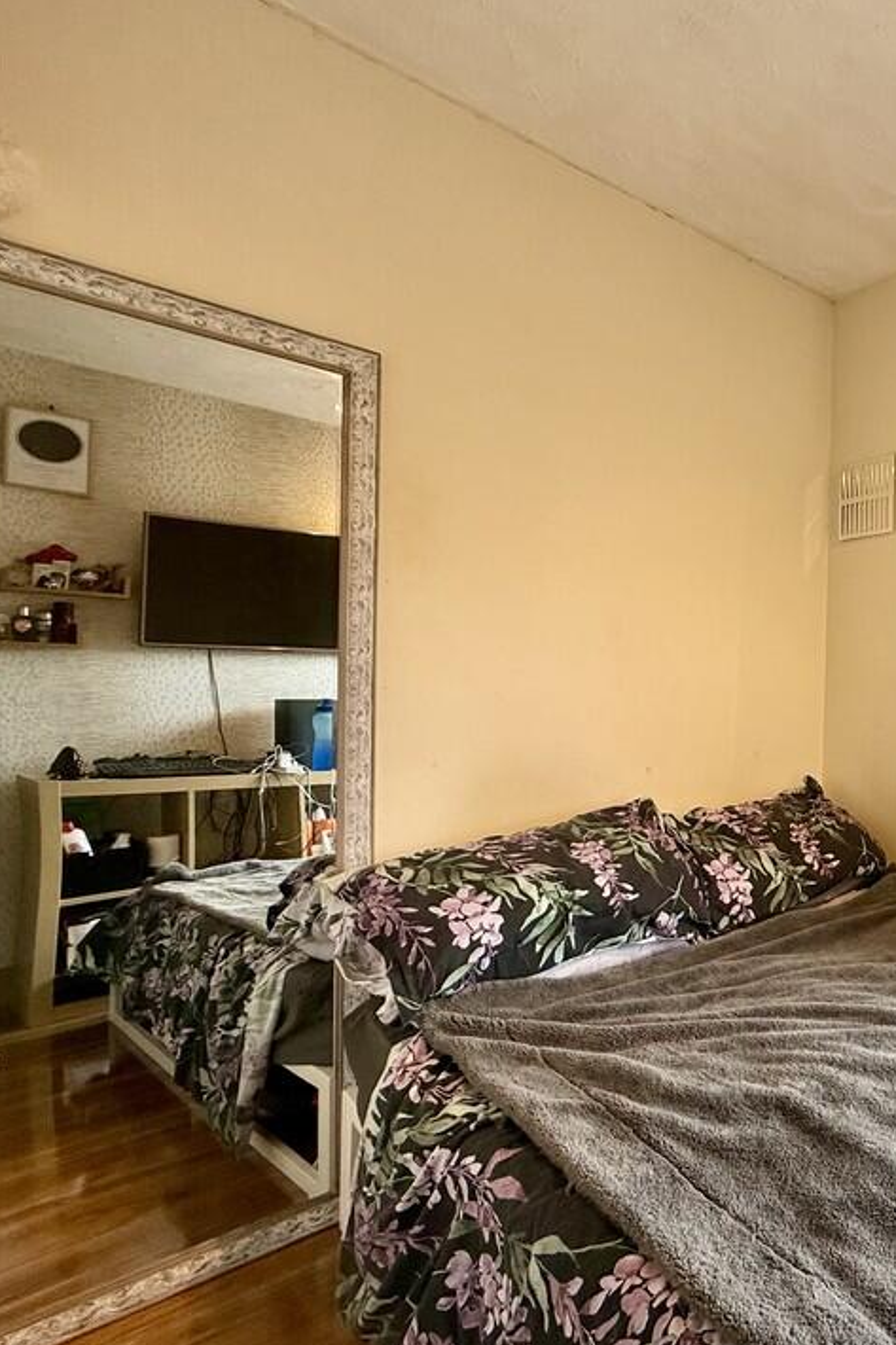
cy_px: 691
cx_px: 949
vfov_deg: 81.2
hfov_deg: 46.6
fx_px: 784
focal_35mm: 21
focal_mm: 2.22
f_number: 2.2
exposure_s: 1/99
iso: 125
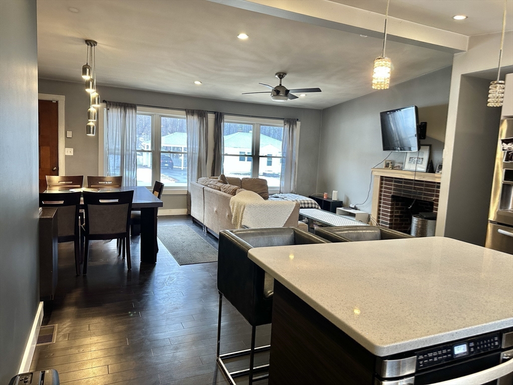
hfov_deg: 71.6
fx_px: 356
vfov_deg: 56.8
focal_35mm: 24
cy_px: 192
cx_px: 256
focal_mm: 6.86
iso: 160
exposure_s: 1/60
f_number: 1.78
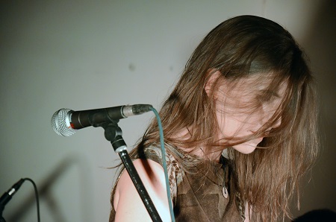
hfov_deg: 13.1
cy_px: 111
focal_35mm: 158
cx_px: 168
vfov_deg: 8.7
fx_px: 1467
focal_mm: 105
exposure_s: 1/30
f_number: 5.6
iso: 3200
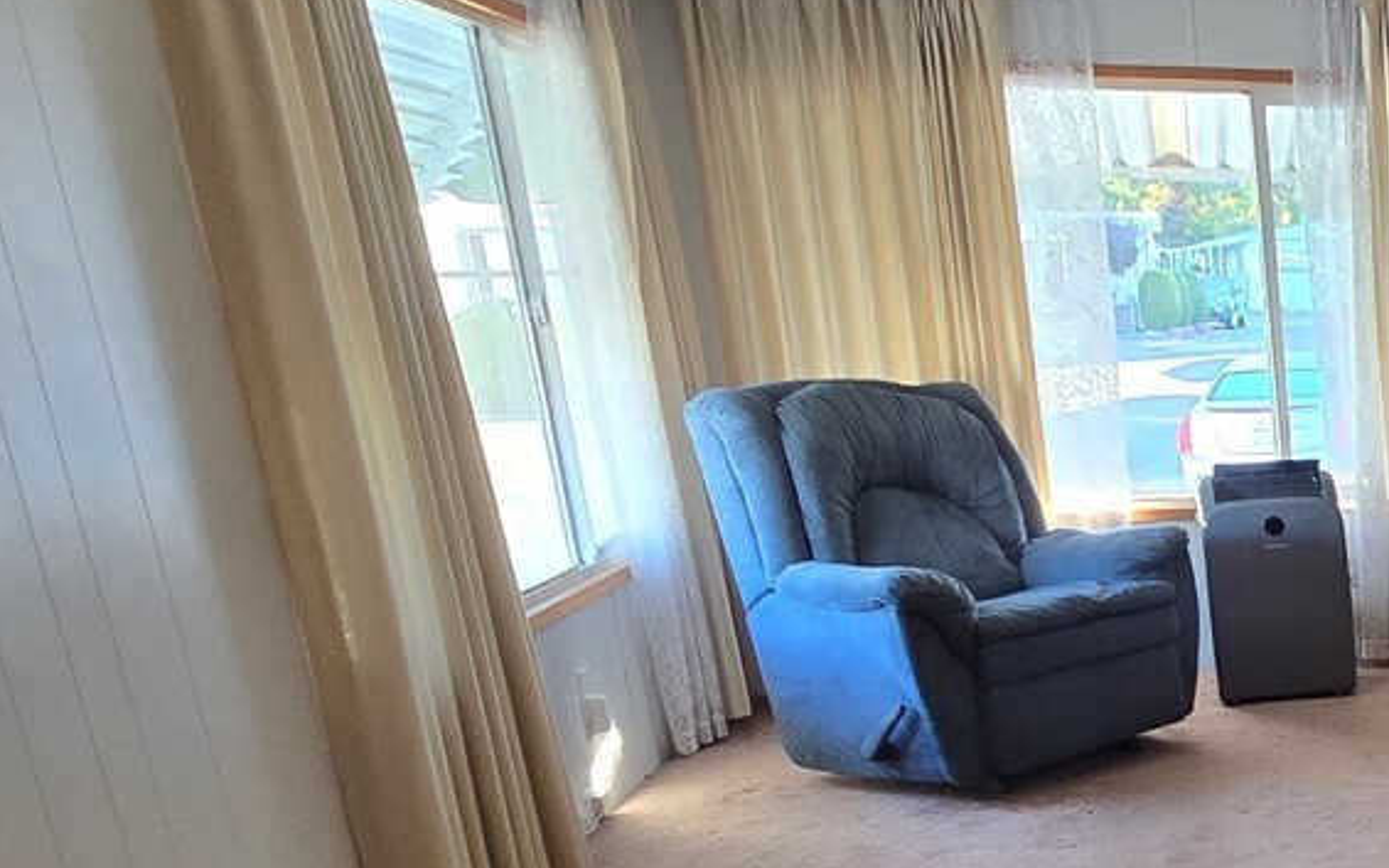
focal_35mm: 39
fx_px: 1476
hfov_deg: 37.0
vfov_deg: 31.6
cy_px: 735
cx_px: 1706
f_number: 2.2
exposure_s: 1/60
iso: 200
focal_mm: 2.2
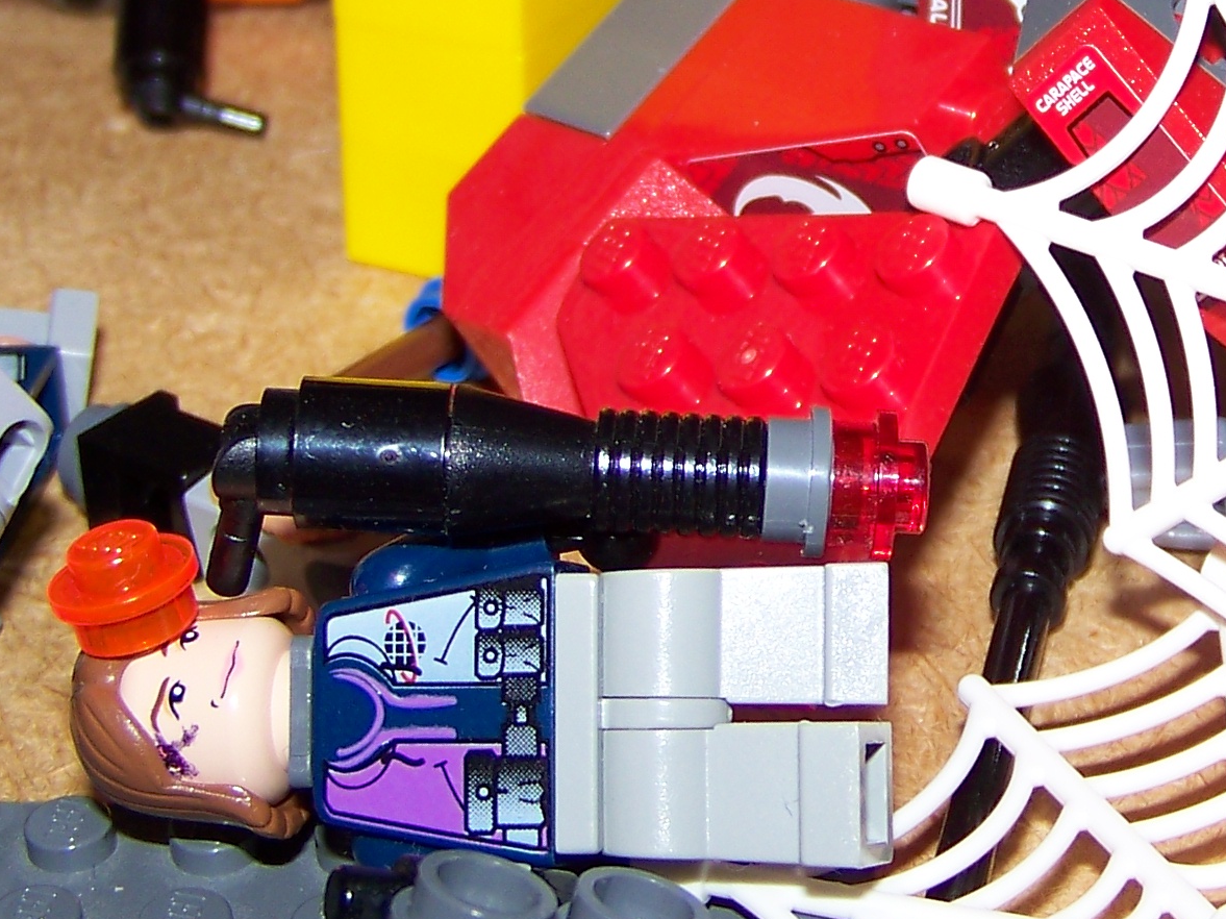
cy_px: 150
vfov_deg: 15.6
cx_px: 1106
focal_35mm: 94
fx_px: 3328
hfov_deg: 20.4
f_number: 2.8
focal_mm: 5.85
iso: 64
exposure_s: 1/30
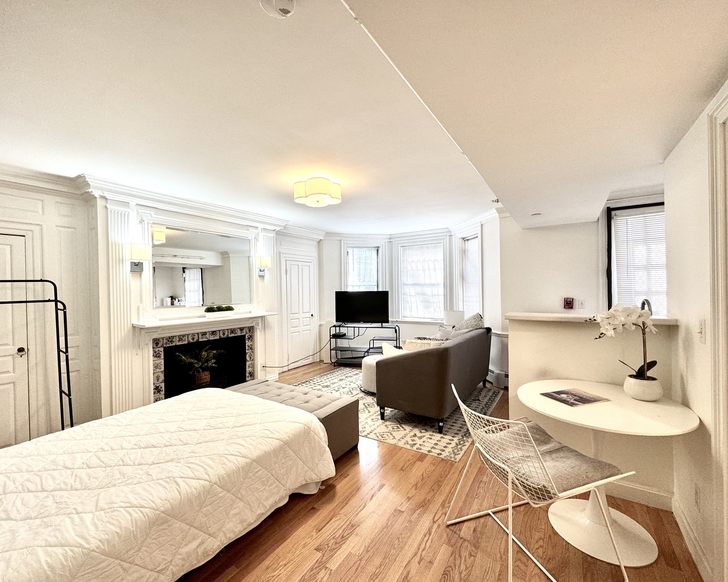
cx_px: 364
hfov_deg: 96.8
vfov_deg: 84.0
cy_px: 293
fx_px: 323
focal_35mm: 15
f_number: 2.2
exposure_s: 1/120
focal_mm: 2.22
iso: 125
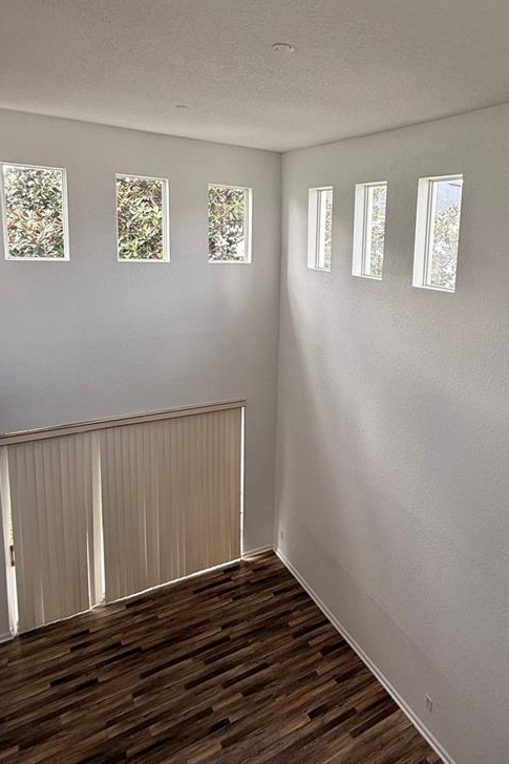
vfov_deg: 73.2
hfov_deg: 50.8
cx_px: 384
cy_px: 317
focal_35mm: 24
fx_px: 509
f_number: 2.2
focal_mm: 2.22
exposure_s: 1/136
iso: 50
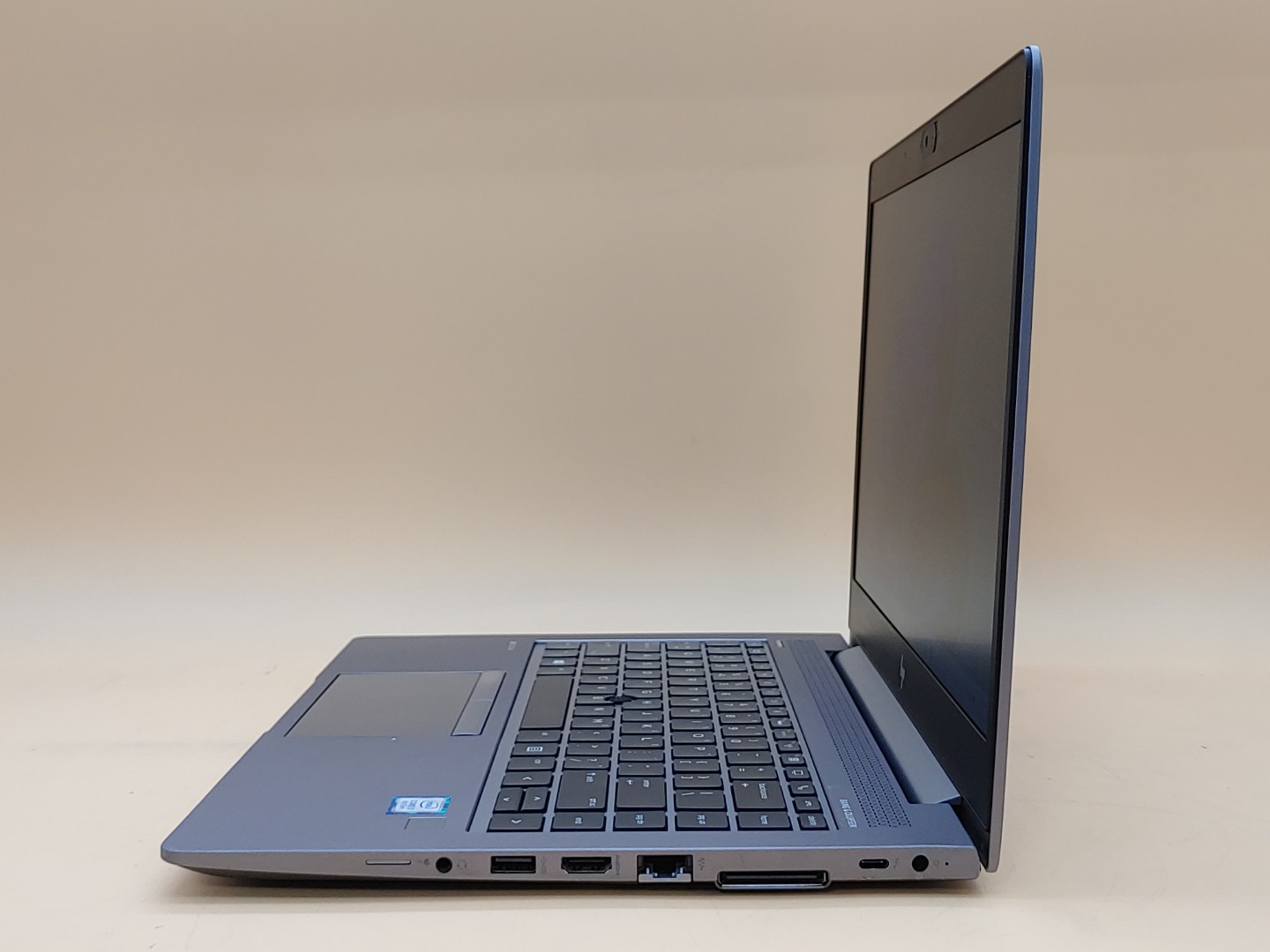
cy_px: 476
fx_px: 1614
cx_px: 635
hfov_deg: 42.9
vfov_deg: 32.9
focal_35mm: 44
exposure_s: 1/82
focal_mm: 4.36
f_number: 1.8
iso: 50
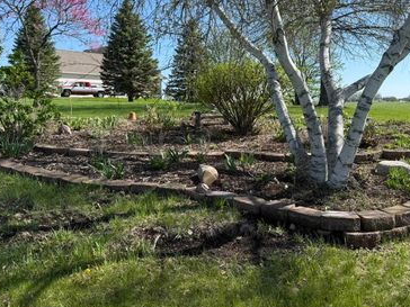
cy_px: 103
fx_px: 391
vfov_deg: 42.4
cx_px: 211
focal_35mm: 33
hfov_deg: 55.3
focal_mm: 6.76
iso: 80
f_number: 1.78
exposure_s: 1/2525
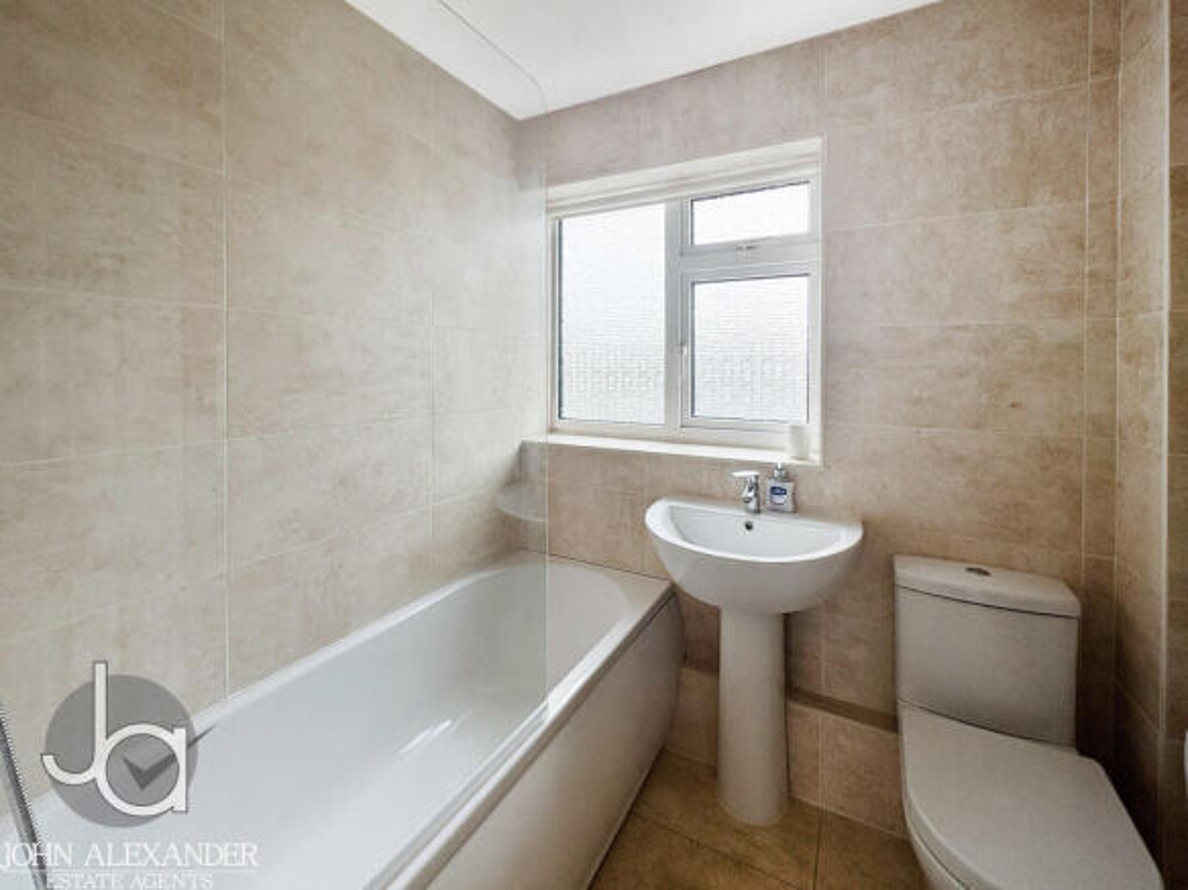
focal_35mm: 14
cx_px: 594
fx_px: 480
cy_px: 445
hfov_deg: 102.1
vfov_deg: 85.7
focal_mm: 2.22
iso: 64
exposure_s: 1/209
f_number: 2.2
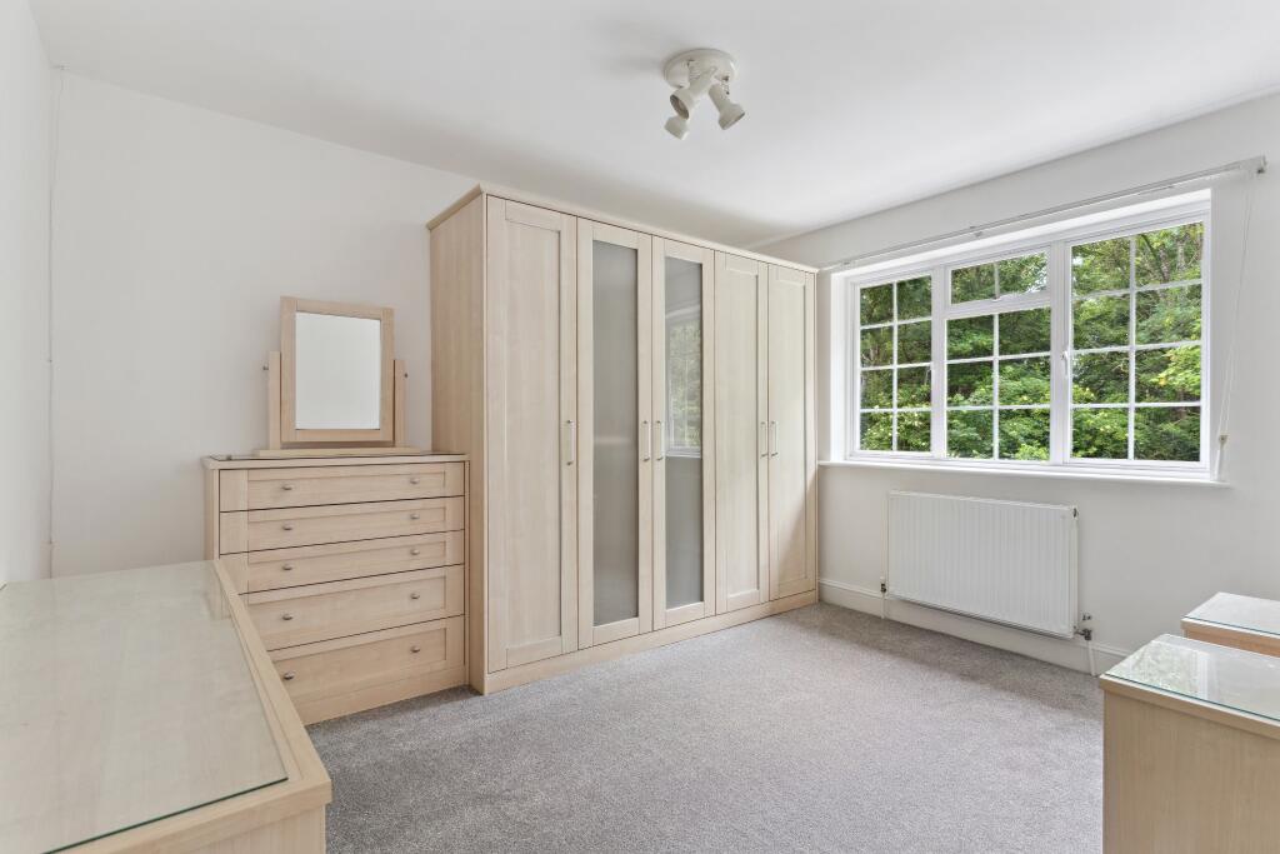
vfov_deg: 70.5
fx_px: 604
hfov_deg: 93.3
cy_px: 427
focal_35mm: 17
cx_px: 640
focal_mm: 17
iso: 800
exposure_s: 1/100
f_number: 6.3
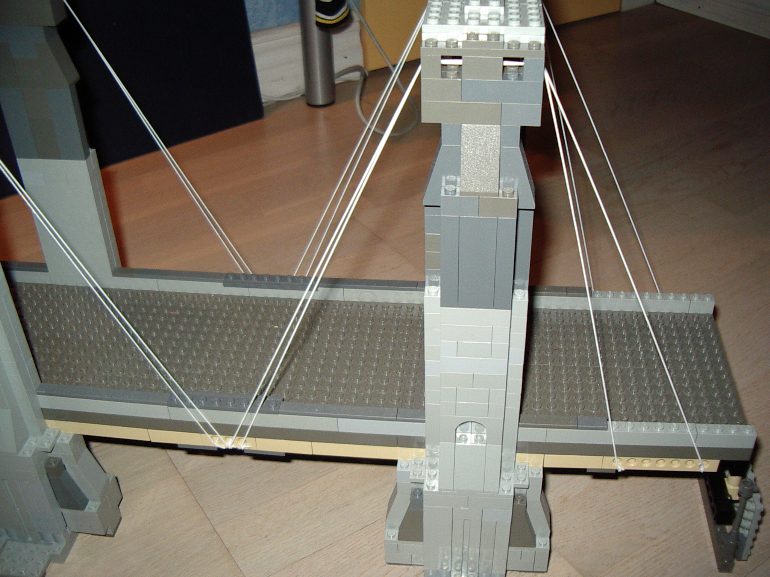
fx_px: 845
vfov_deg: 37.7
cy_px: 288
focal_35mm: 38
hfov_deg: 49.0
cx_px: 385
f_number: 2.6
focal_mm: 5.8
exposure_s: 1/60
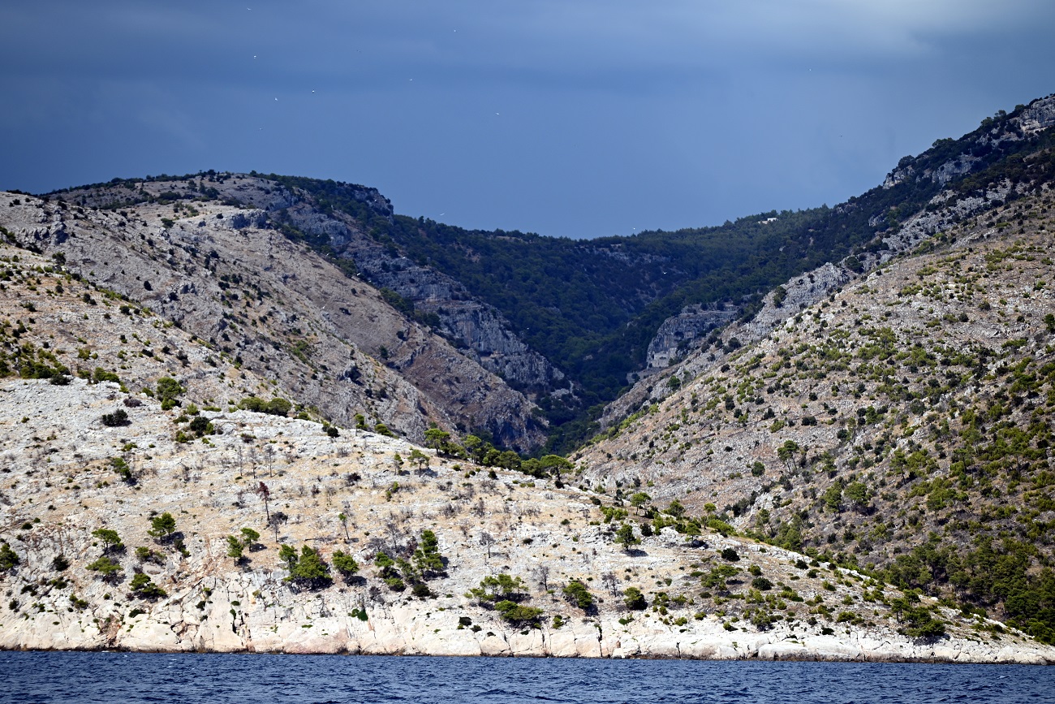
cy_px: 352
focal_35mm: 165
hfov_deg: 12.5
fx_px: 4836
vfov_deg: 8.3
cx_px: 528
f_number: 5.6
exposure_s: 1/1000
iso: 125
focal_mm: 165
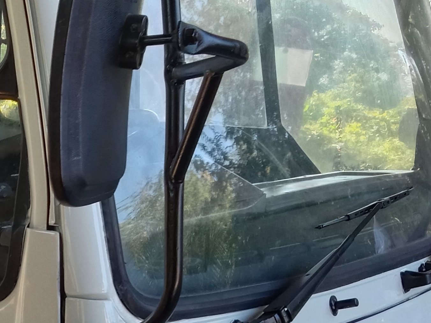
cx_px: -133
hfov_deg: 21.9
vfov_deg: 18.2
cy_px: 285
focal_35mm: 80
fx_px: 996
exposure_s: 1/100
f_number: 2.2
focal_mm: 3.65
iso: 197
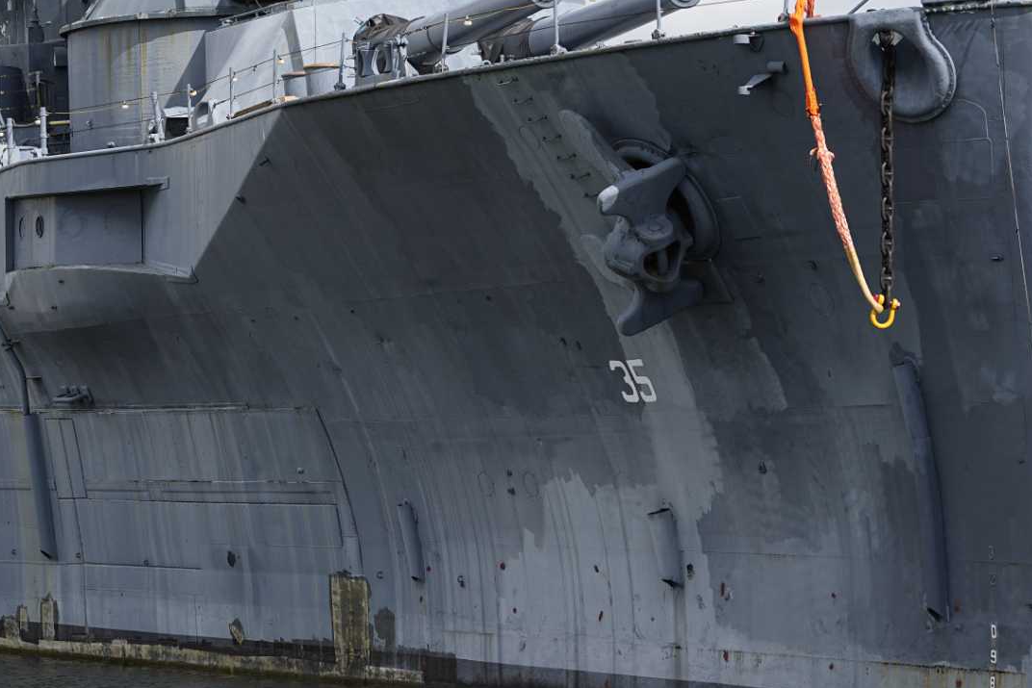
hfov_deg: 12.0
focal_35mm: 170
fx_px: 4874
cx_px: 195
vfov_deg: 8.1
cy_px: 178
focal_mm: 89
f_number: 2.8
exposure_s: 1/2000
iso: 100
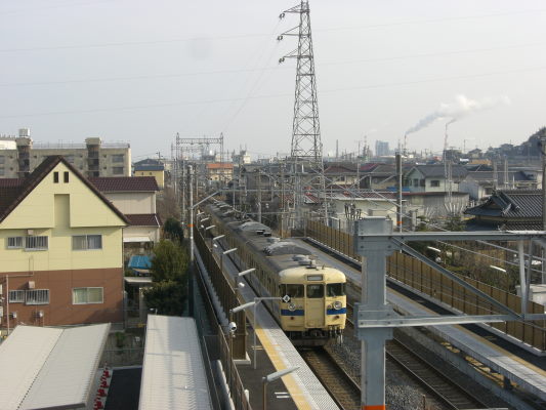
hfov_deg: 29.4
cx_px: 273
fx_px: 1041
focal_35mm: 66
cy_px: 205
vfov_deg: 22.3
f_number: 5.8
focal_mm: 10.7
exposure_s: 1/200
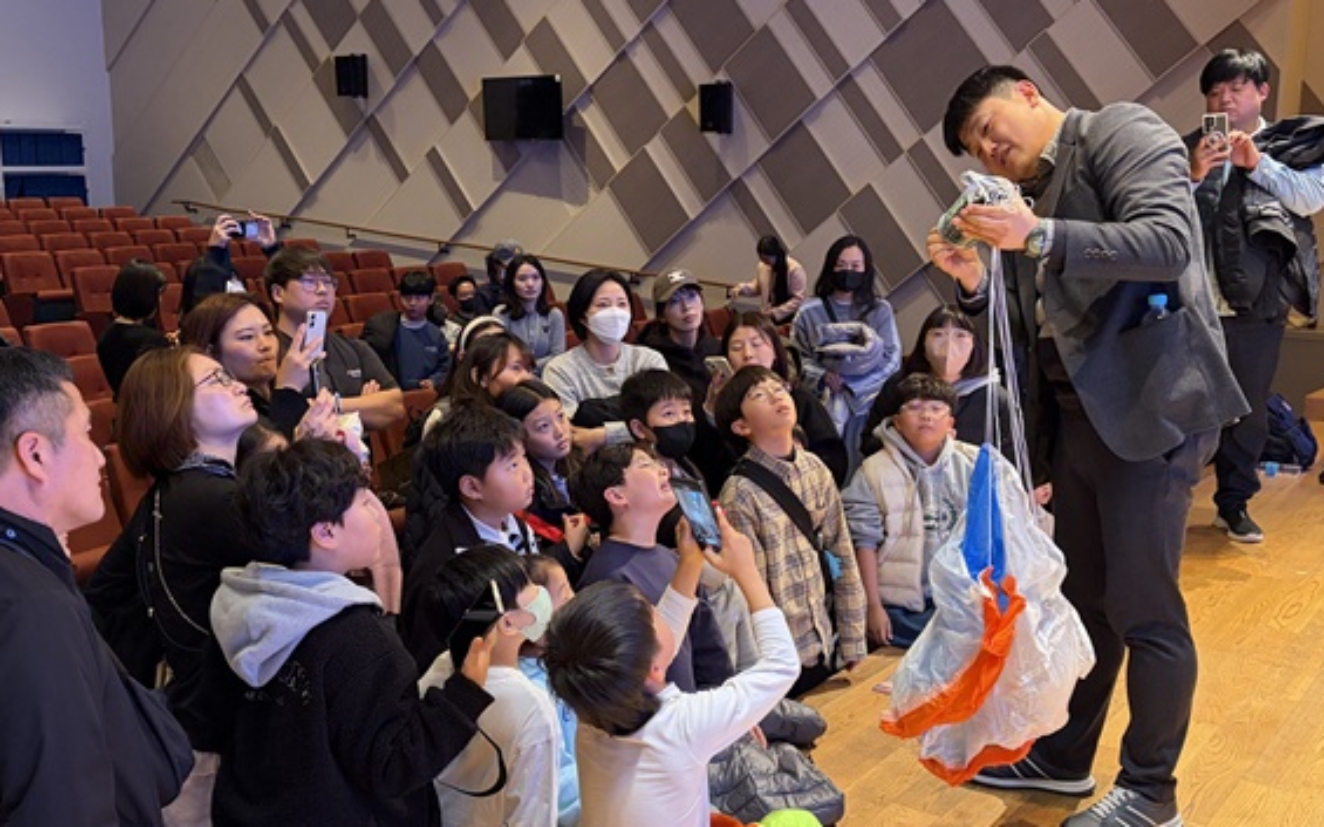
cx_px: 600
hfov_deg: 50.3
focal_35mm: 39
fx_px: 1407
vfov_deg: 32.8
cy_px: 417
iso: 500
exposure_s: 1/60
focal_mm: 5.96
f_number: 1.6
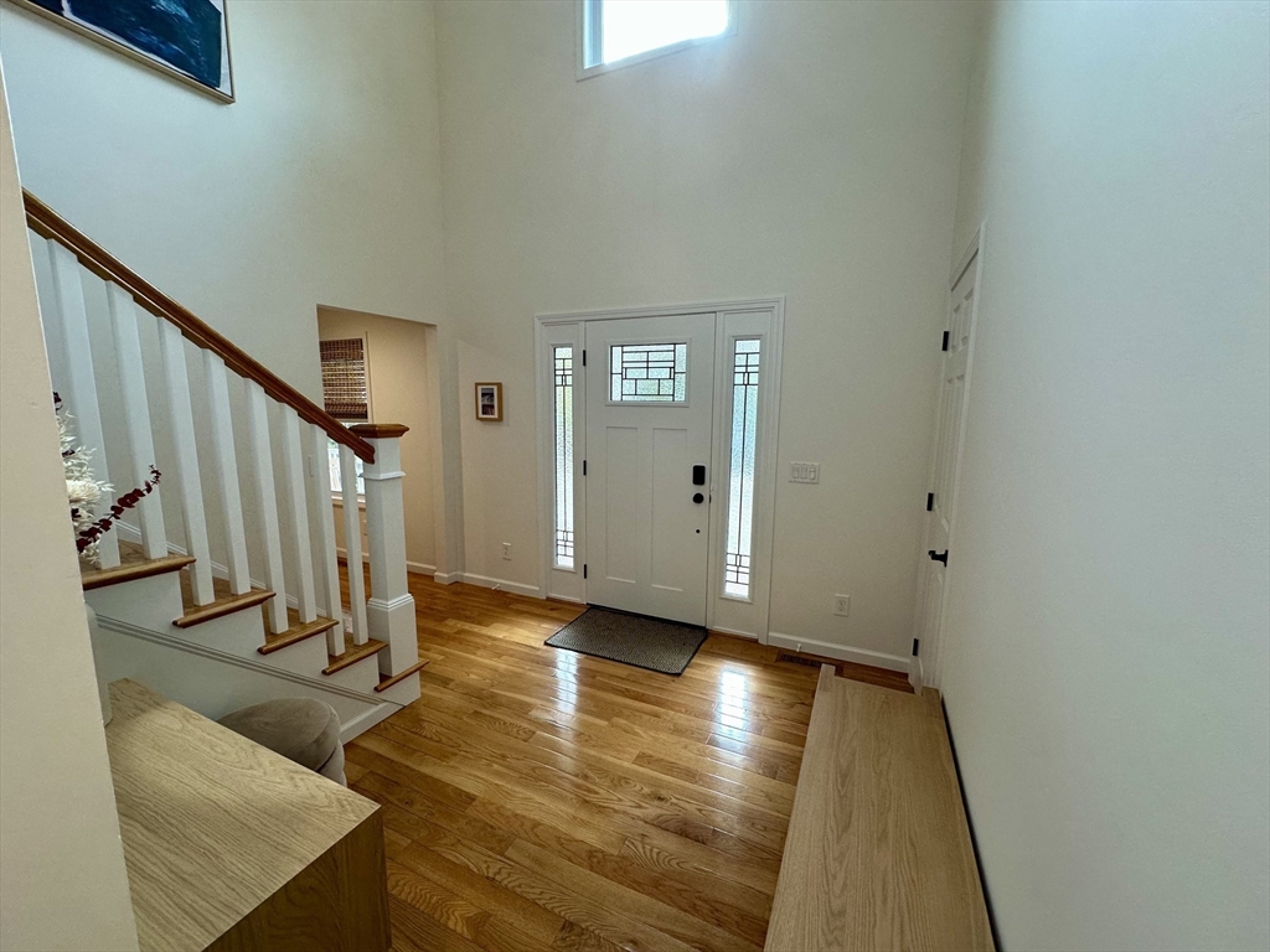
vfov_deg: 85.7
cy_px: 476
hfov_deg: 102.1
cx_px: 635
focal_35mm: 14
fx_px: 514
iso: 125
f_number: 2.2
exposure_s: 1/120
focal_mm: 2.22
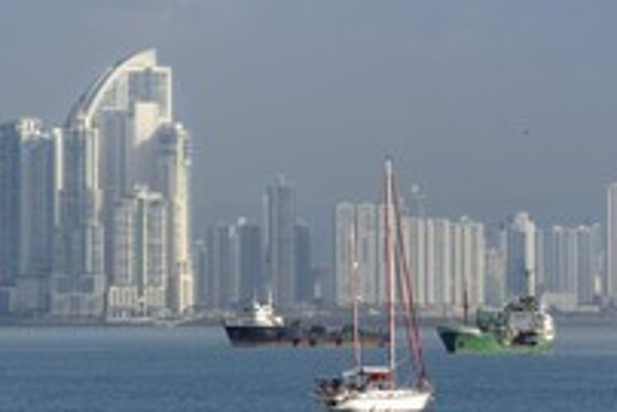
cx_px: 118
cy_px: 104
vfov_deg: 3.3
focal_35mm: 414
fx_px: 7100
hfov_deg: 5.0
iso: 200
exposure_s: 1/320
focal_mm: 200
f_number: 13
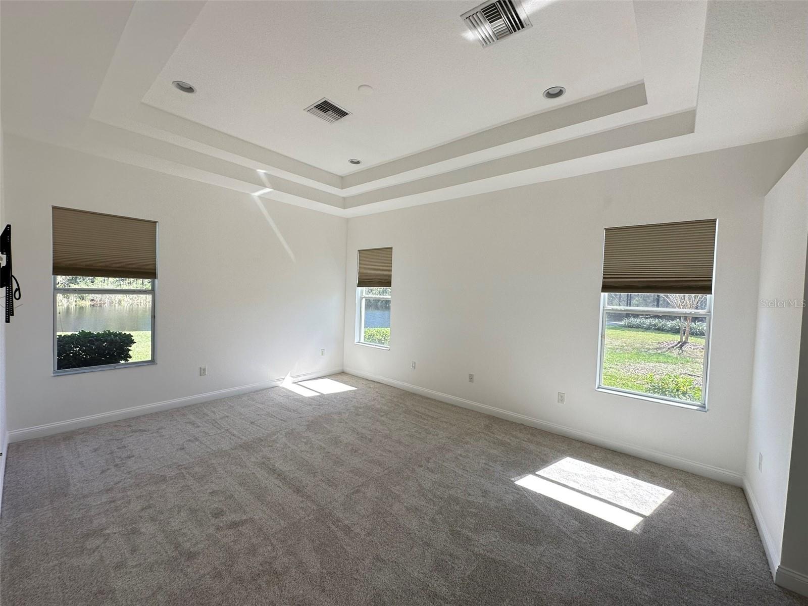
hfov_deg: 102.1
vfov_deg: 85.7
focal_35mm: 14
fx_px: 327
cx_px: 404
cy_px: 303
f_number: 2.2
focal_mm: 2.22
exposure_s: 1/150
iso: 40
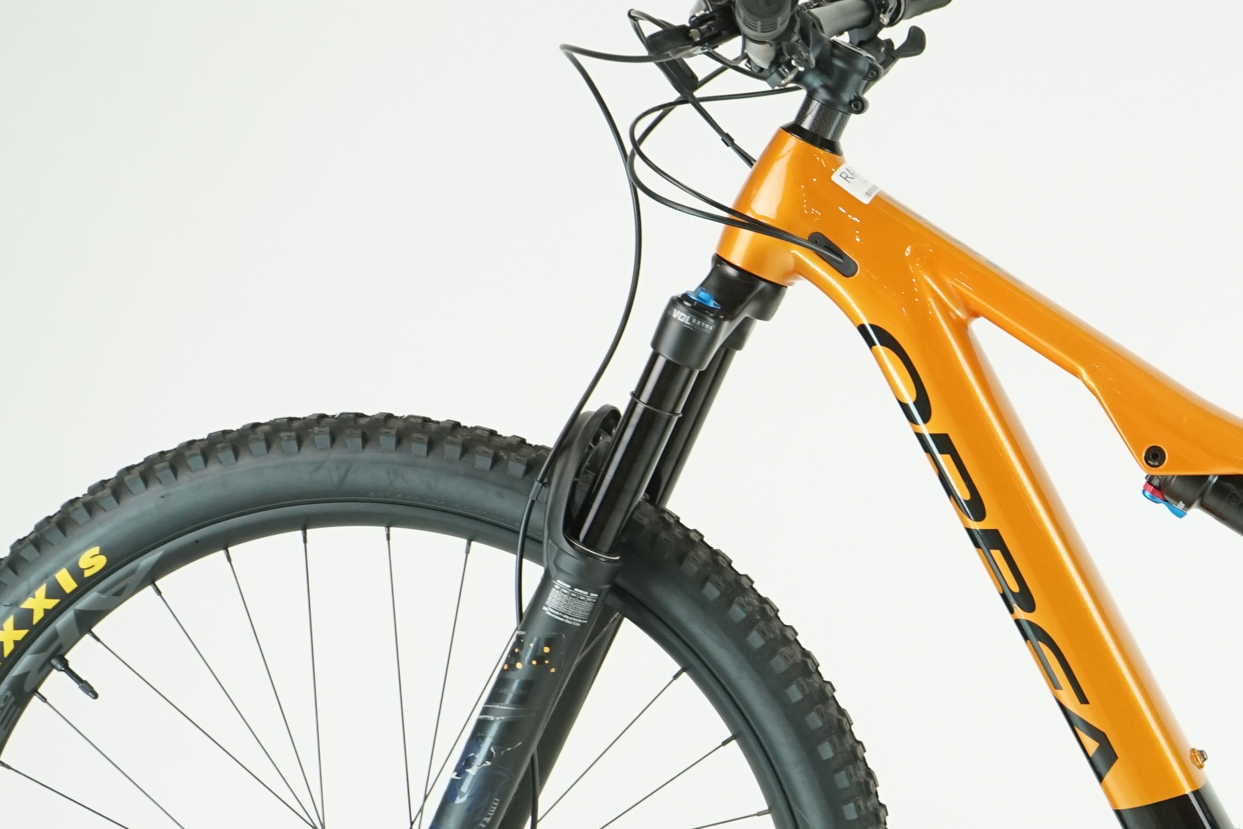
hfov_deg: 17.2
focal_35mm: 116
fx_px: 4005
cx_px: 1248
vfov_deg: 11.8
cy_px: 638
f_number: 5.6
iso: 1600
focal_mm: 50
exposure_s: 1/200
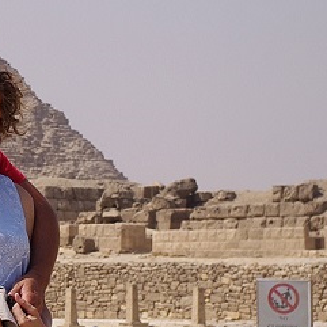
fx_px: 2095
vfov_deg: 8.9
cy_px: 2
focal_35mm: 196
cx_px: -211
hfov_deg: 8.7
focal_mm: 42.5
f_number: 7.1
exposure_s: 1/1000
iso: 200
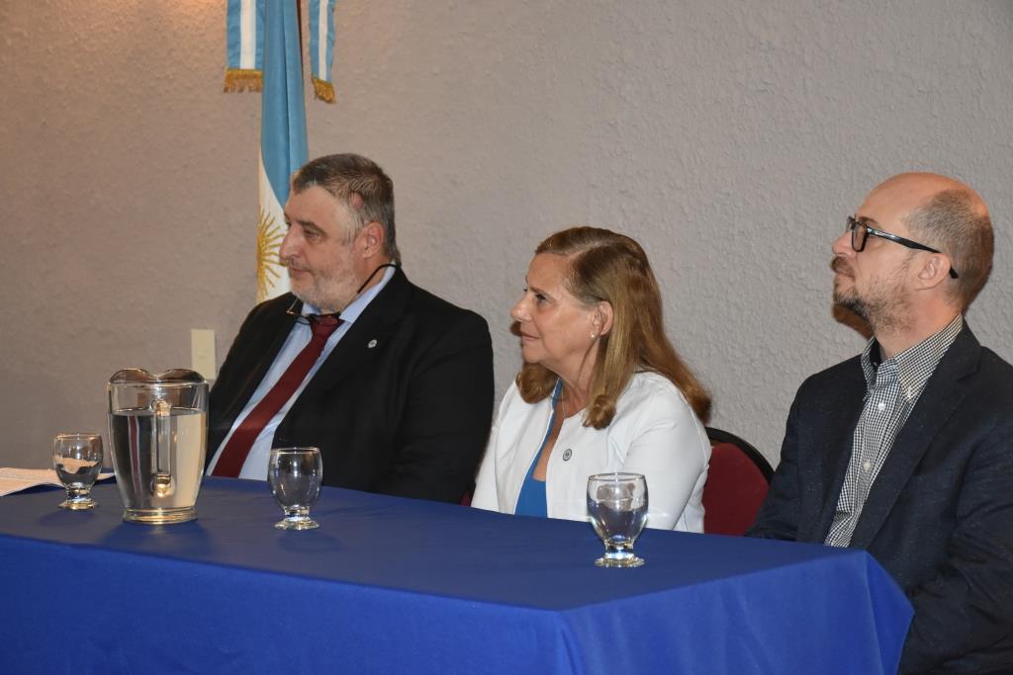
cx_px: 506
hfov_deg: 26.0
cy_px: 338
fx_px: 2195
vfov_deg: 17.5
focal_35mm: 78
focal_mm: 52
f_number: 5.6
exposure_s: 1/60
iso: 1600
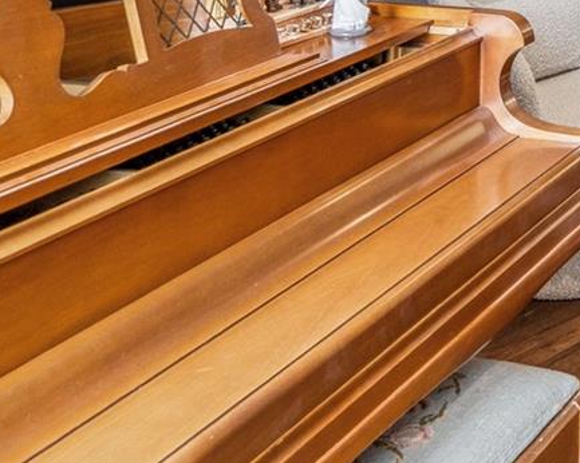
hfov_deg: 22.5
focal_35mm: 71
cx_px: 847
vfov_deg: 18.6
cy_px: -266
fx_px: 1218
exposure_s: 1/80
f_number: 5
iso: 640
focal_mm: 16
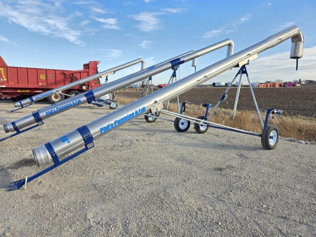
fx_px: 210
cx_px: 158
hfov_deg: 73.9
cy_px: 118
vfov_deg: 58.9
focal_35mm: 23
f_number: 1.7
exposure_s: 1/1533
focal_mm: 6.3
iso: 80
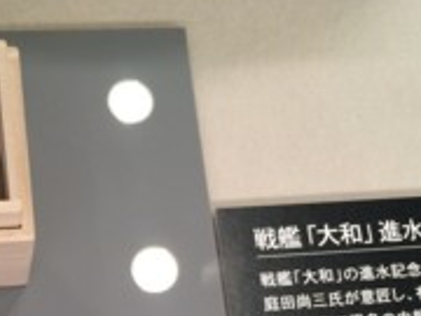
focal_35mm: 75
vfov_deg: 18.6
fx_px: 912
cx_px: 122
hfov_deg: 25.8
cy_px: 377
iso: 50
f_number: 2.2
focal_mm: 4.12
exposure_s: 1/30
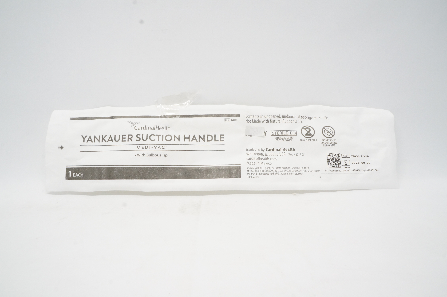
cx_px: 224
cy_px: 148
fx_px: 335
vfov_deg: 47.8
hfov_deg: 67.4
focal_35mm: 27
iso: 1600
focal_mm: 18
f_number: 14
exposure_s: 1/25
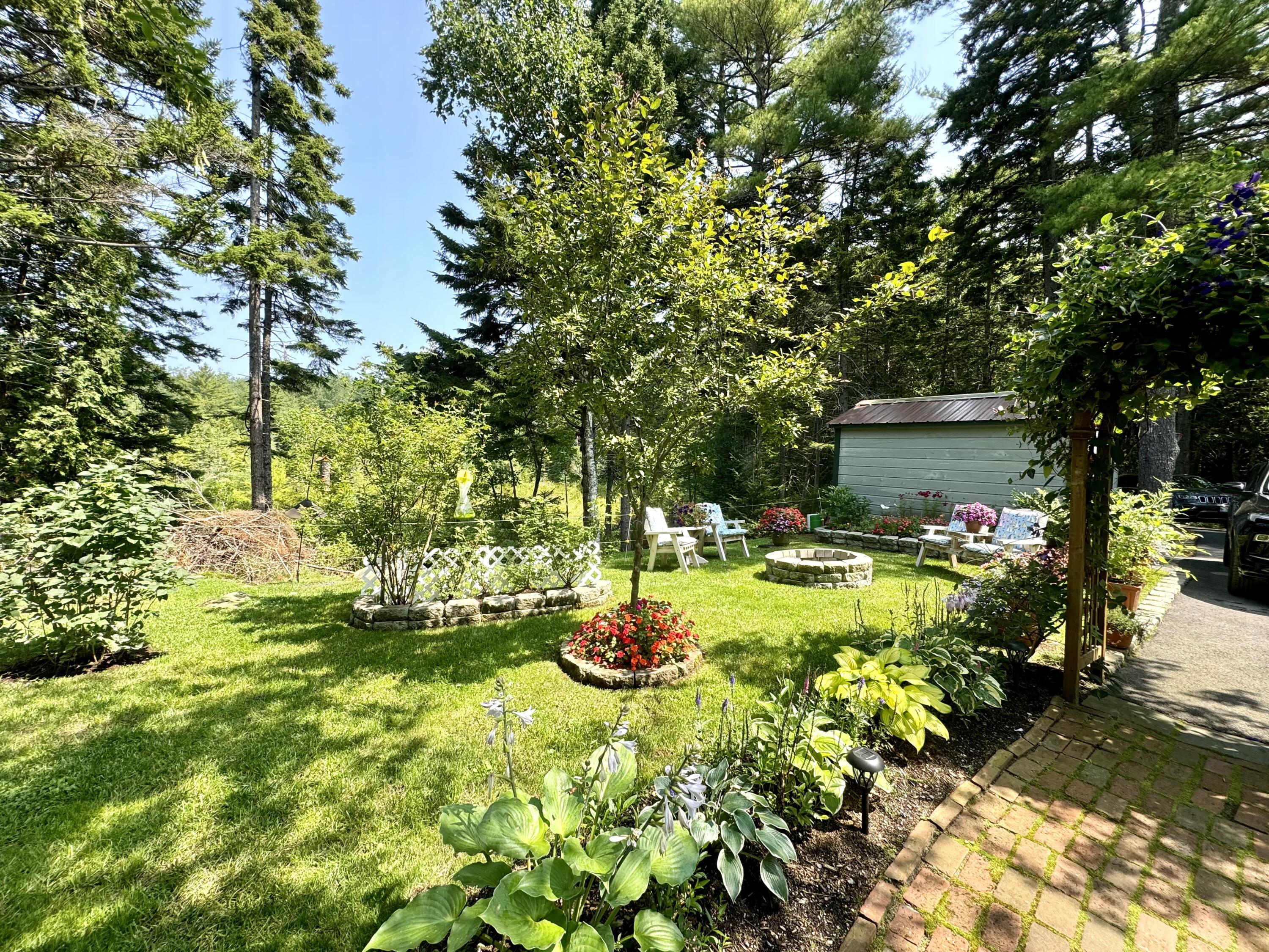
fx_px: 513
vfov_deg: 85.7
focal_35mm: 14
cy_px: 476
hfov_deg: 102.1
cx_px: 634
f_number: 2.2
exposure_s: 1/421
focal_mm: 2.22
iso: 40
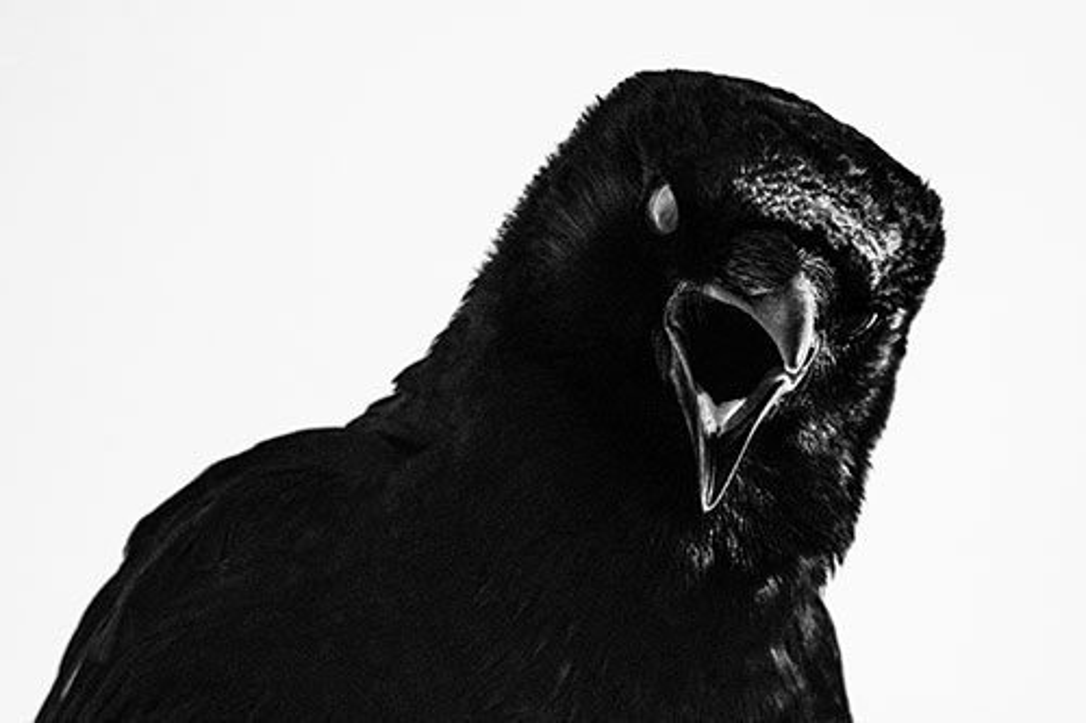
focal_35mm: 1200
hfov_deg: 1.7
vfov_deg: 1.1
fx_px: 36186
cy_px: 362
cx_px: 543
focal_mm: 1200
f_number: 13
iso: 3200
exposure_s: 1/3200
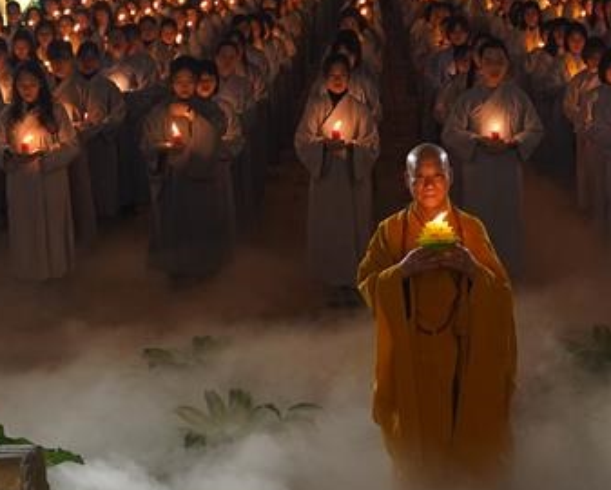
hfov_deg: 24.7
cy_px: 148
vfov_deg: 20.1
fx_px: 1375
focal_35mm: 76
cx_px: 477
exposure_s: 1/100
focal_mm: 28
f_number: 2.8
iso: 2500
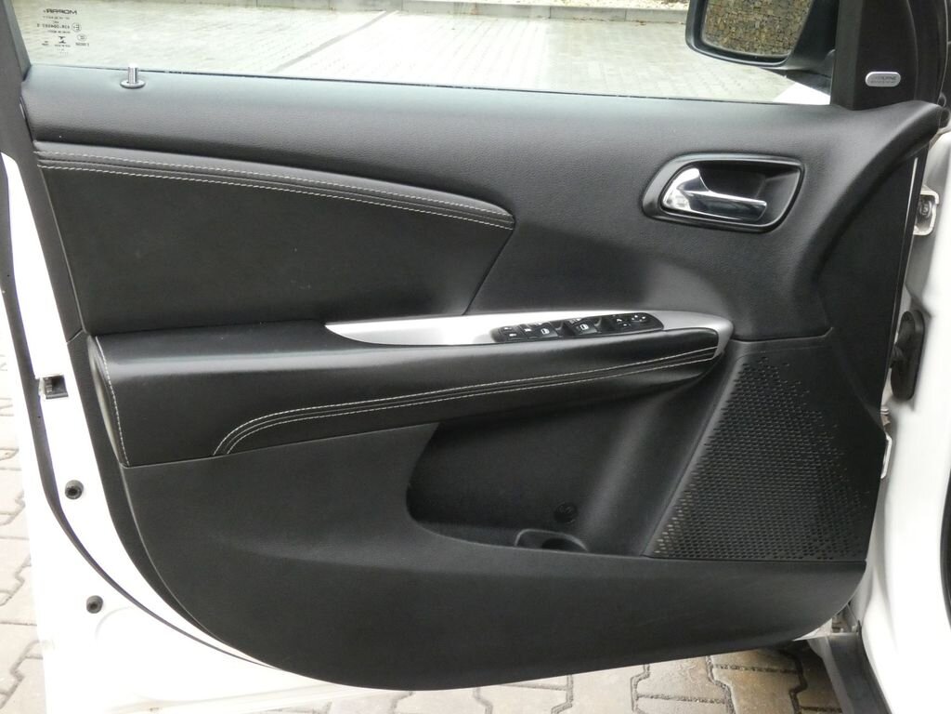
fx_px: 1071
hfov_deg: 47.9
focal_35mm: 39
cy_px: 357
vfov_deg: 36.8
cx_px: 476
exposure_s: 1/80
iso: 1000
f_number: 5.6
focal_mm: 7.1
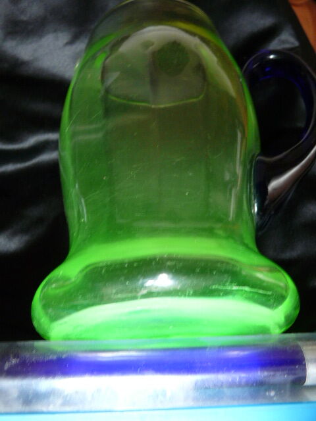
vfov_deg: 63.4
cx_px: 158
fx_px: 341
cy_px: 210
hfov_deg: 49.7
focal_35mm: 28
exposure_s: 1/10
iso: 200
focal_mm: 4.6
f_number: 2.8
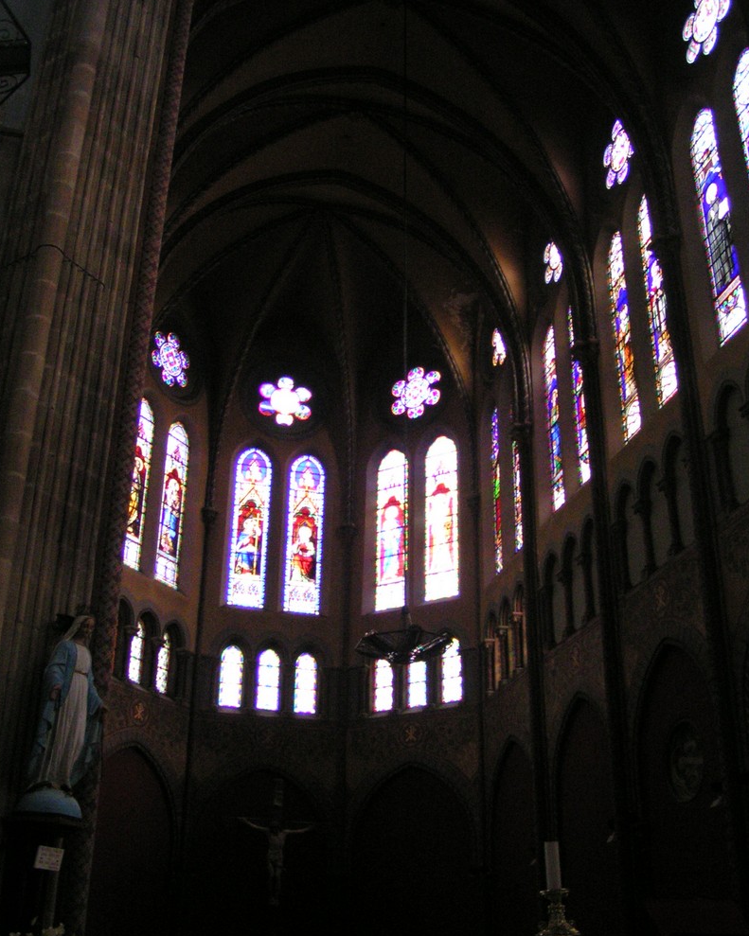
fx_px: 1109
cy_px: 444
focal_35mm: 40
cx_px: 372
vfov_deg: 45.8
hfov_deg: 37.3
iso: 400
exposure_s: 1/20
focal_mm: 5.8
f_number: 2.8
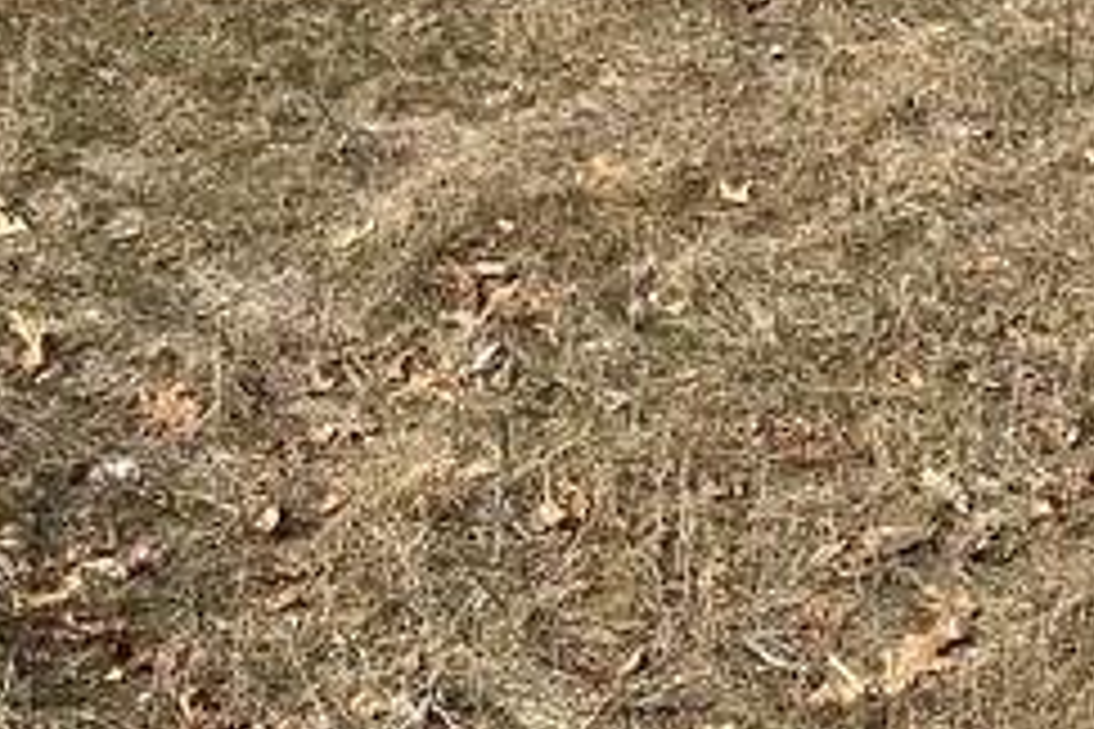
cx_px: 635
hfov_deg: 17.9
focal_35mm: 114
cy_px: -706
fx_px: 3464
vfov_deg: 11.0
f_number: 1.8
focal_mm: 4.25
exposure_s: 1/3984
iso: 32
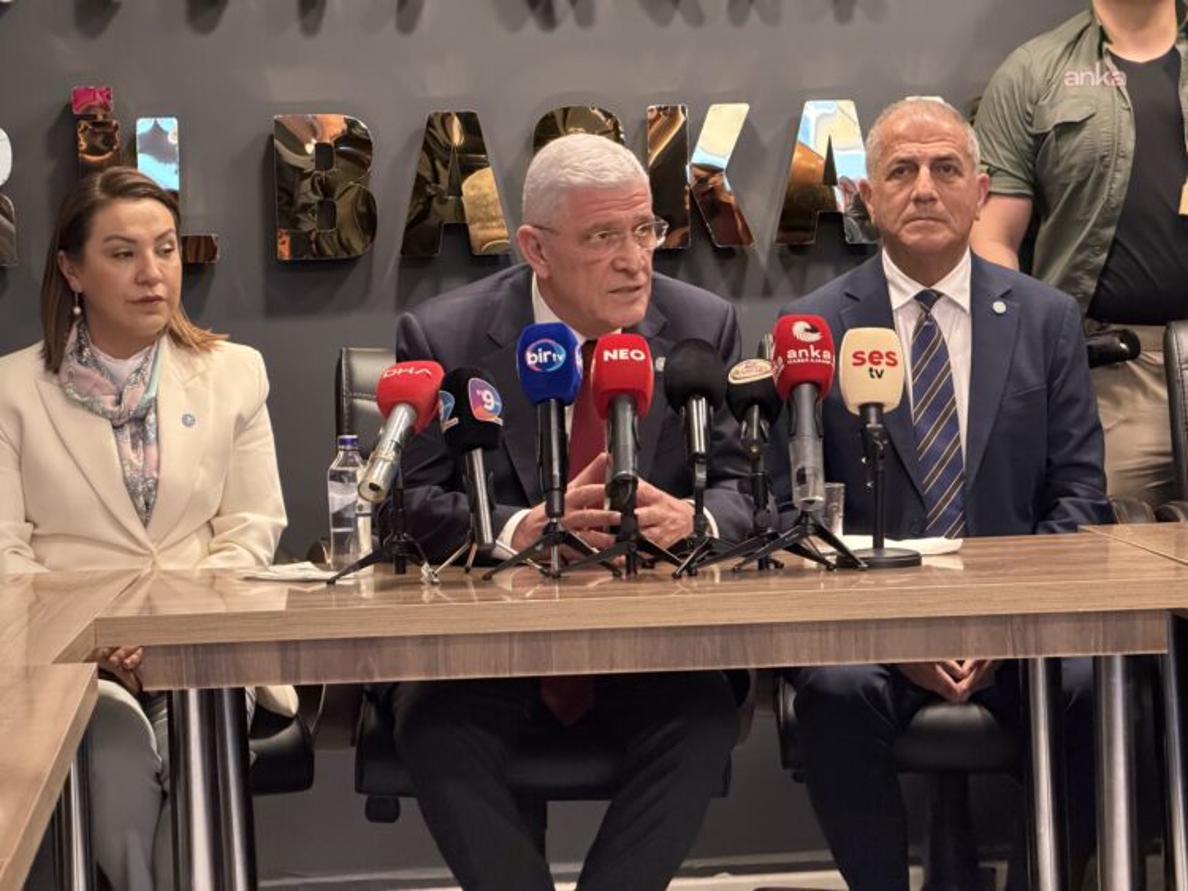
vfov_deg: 14.8
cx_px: 594
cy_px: 446
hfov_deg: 19.6
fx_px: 3433
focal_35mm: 100
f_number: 2.8
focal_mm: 16.89
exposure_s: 1/33
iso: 1000
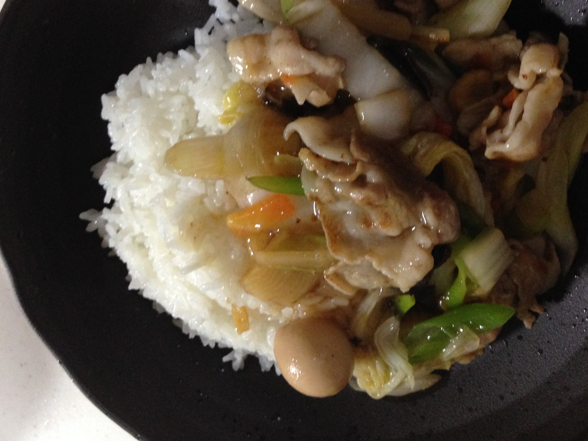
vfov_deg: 35.0
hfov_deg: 45.8
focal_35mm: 41
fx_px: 696
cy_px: 177
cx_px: 299
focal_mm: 4.12
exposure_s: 1/20
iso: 320
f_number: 2.4
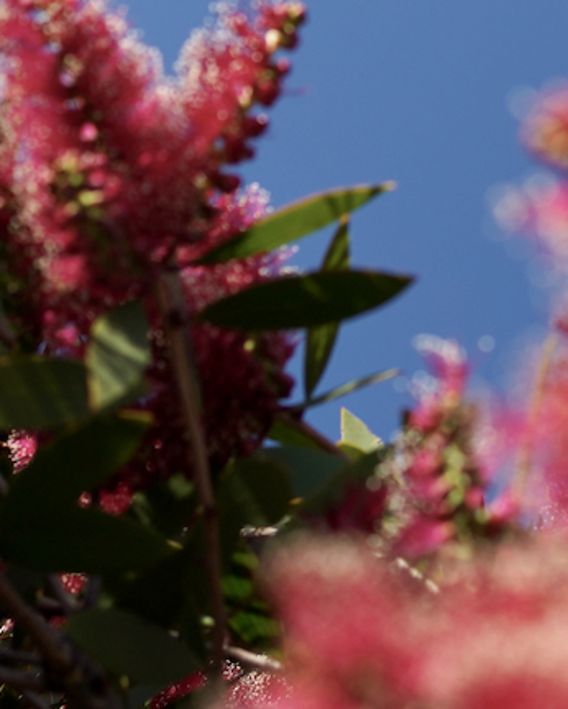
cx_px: 1093
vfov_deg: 12.1
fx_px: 3192
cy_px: -374
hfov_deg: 9.6
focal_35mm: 152
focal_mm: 35
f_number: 3.5
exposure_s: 1/400
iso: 125
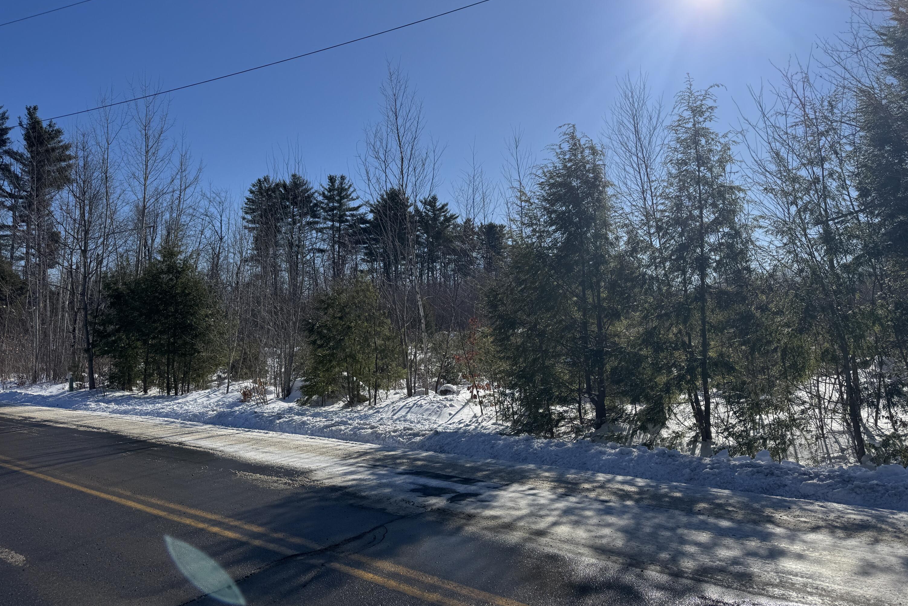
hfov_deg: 71.5
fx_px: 631
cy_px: 282
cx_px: 454
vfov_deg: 51.2
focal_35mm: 25
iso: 80
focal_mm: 6.76
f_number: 1.78
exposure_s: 1/9009
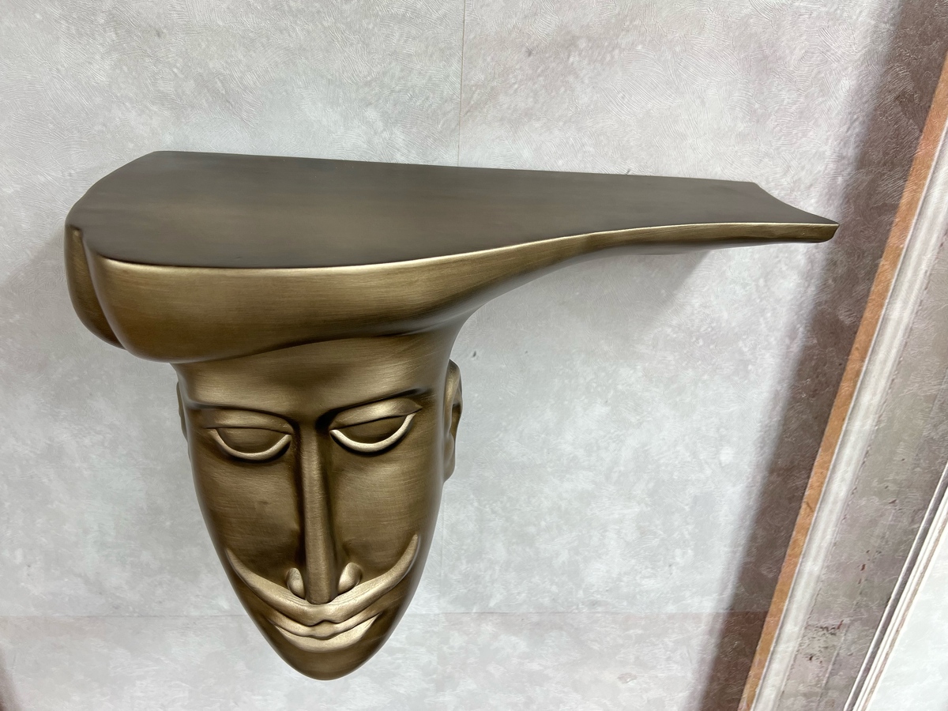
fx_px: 712
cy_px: 356
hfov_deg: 67.3
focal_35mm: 26
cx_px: 474
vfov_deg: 53.1
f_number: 1.5
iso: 40
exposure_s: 1/100
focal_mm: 5.7
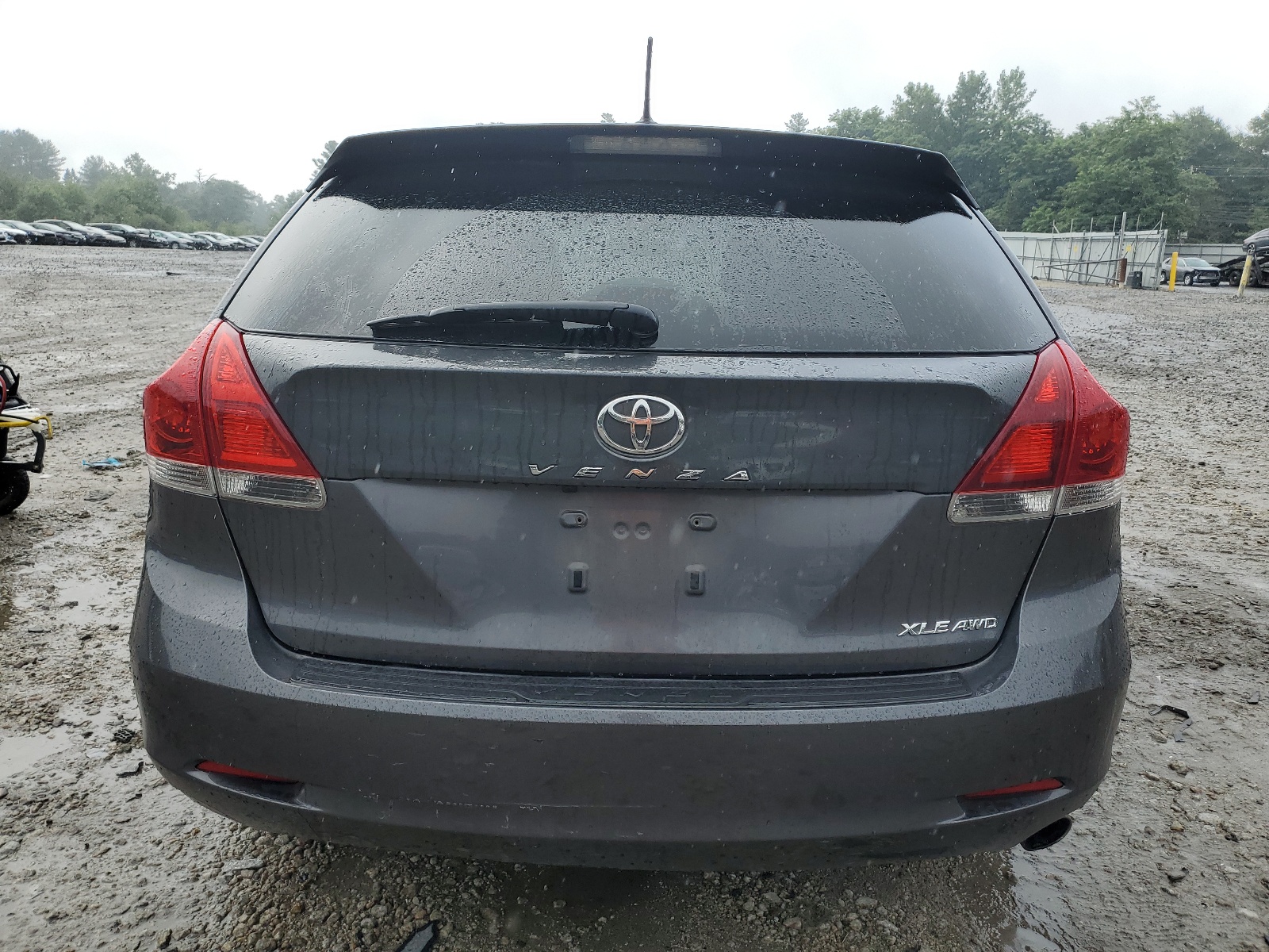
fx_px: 953
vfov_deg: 53.1
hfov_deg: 67.3
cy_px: 476
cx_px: 634
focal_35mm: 26
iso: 50
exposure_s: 1/1667
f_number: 1.5
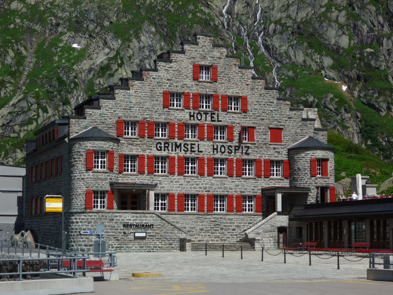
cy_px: 148
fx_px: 886
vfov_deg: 18.9
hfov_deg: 25.0
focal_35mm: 78
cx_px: 196
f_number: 6.3
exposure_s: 1/640
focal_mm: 13.6
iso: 100
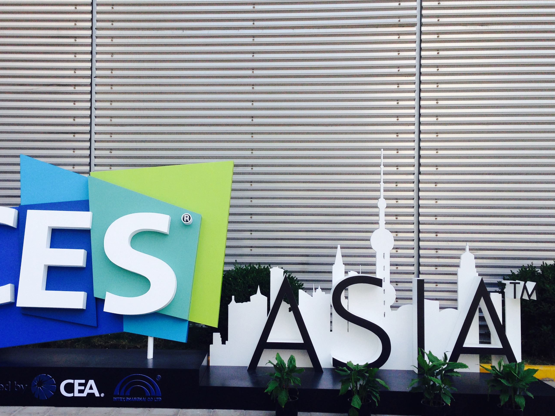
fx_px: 673
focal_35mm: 42
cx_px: 230
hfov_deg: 44.6
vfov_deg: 34.3
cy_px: 215
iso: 50
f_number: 2.4
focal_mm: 4.12
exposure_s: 1/507
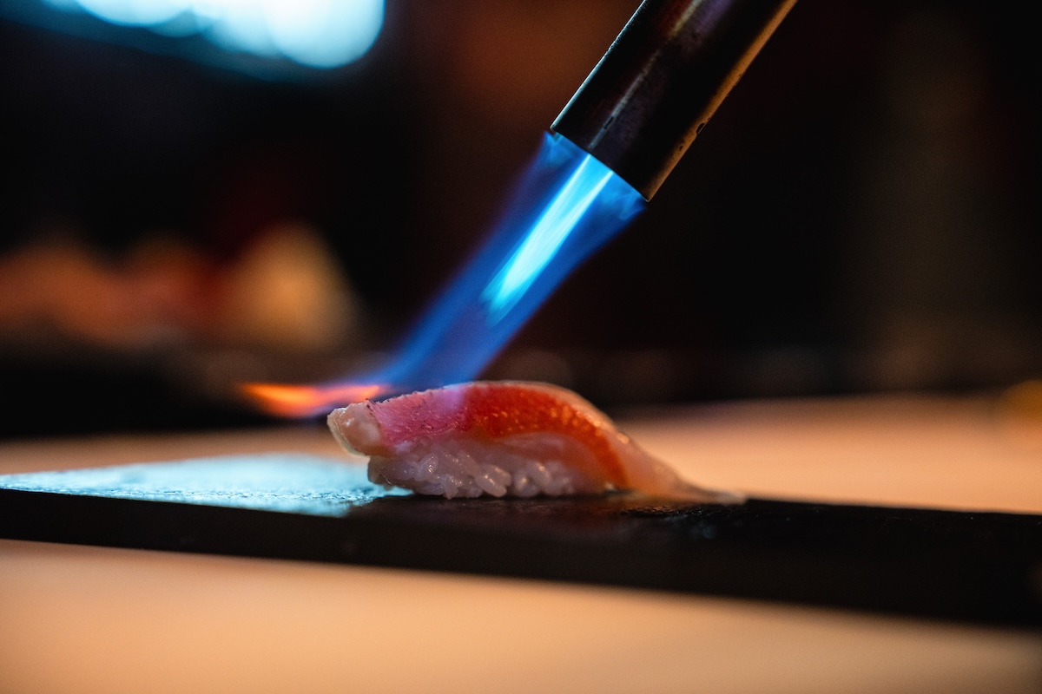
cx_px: 521
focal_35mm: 70
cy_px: 347
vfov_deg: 19.5
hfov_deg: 28.8
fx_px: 2026
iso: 5000
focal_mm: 70
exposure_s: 1/125
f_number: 2.8
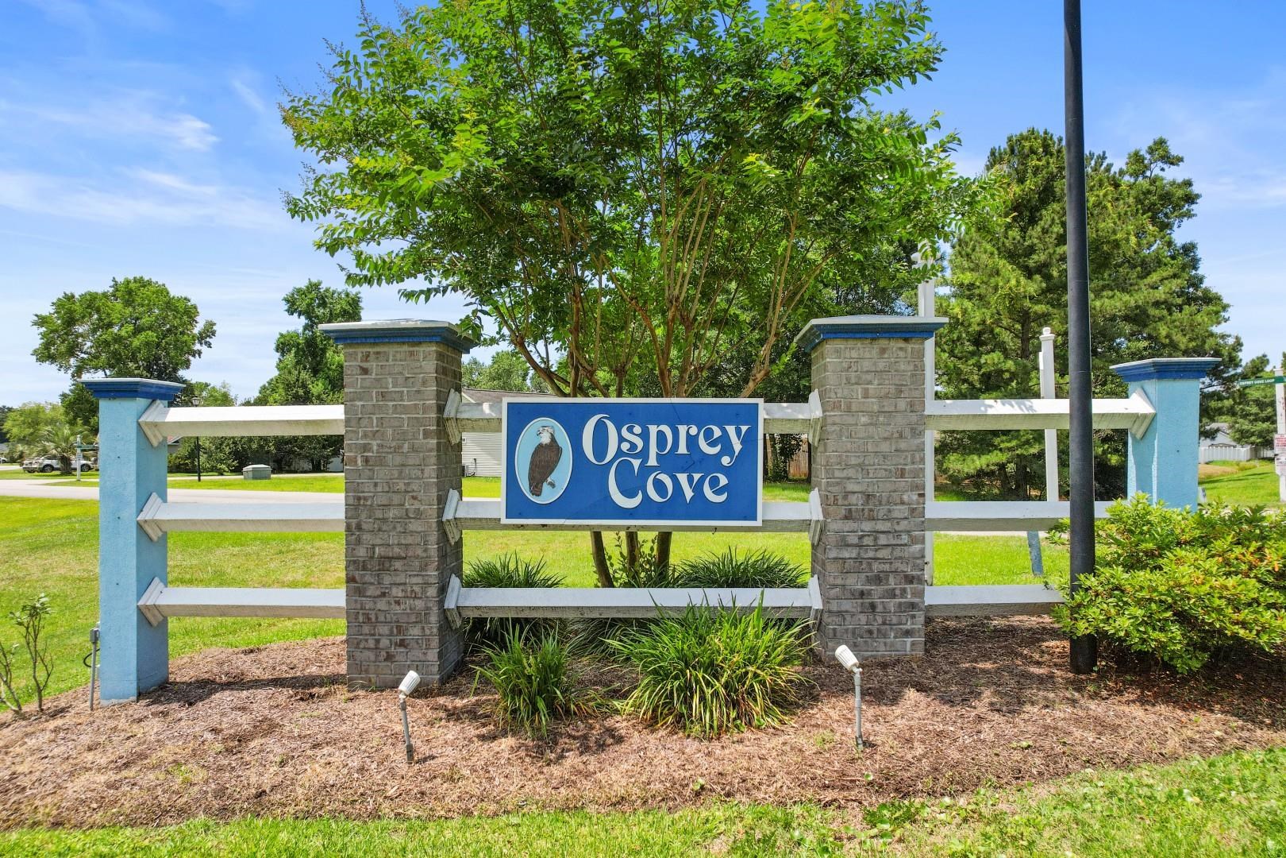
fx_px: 786
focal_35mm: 22
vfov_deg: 57.2
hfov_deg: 78.6
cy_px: 429
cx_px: 643
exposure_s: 1/500
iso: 110
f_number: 2.8
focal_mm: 8.38
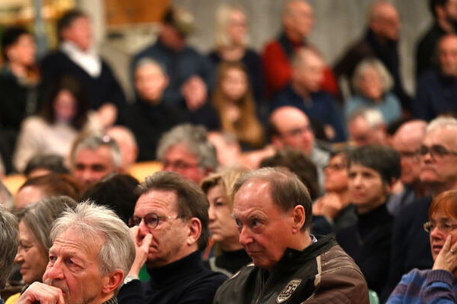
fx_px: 3908
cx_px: 39
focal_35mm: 308
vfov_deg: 4.5
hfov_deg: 6.7
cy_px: 255
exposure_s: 1/30
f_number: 3.2
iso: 800
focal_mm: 155
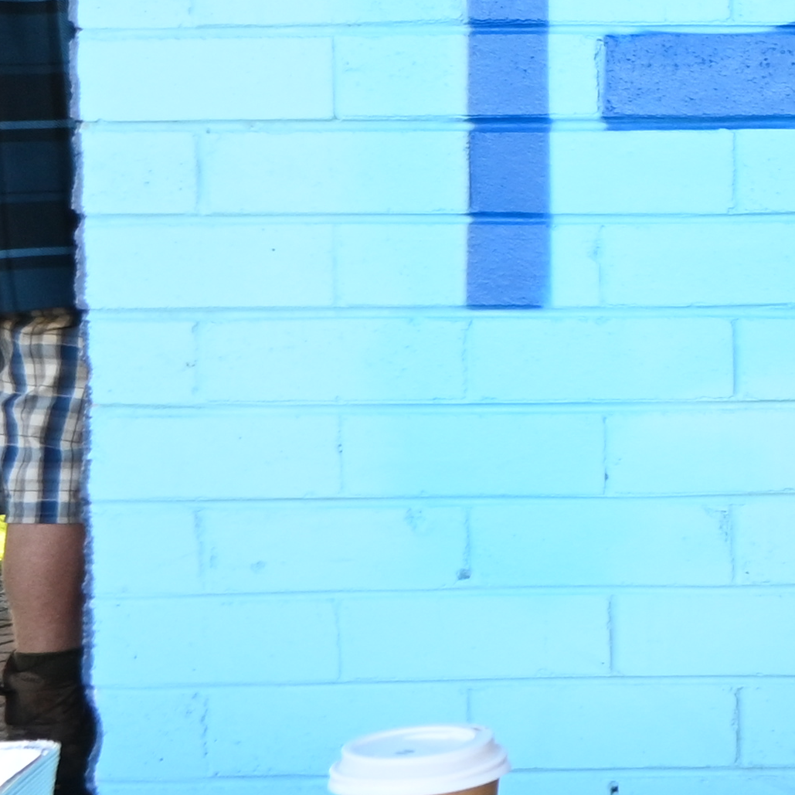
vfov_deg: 14.8
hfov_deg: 11.5
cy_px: 201
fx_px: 3048
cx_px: 2079
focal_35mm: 117
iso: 400
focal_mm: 17
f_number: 4
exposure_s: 1/250
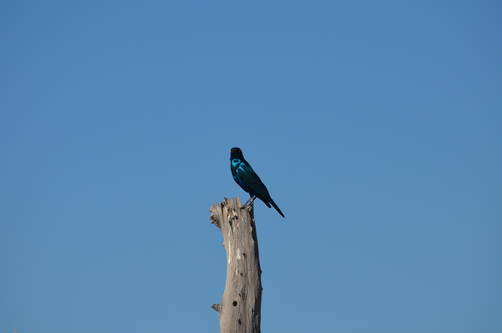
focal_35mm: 420
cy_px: 166
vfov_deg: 3.3
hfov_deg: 4.9
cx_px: 251
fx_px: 5845
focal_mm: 280
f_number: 8
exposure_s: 1/1000
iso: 160
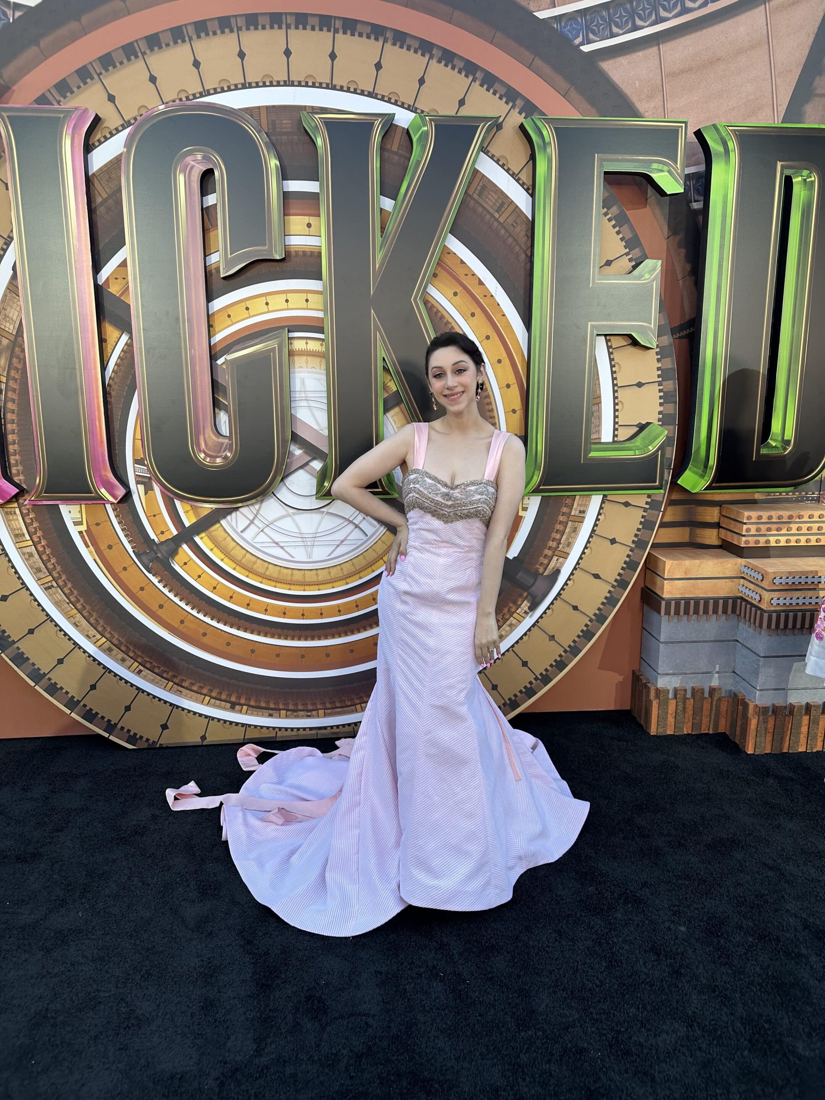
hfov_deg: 56.8
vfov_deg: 71.6
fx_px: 763
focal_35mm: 24
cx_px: 412
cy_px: 550
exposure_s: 1/399
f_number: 1.78
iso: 80
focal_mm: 6.86
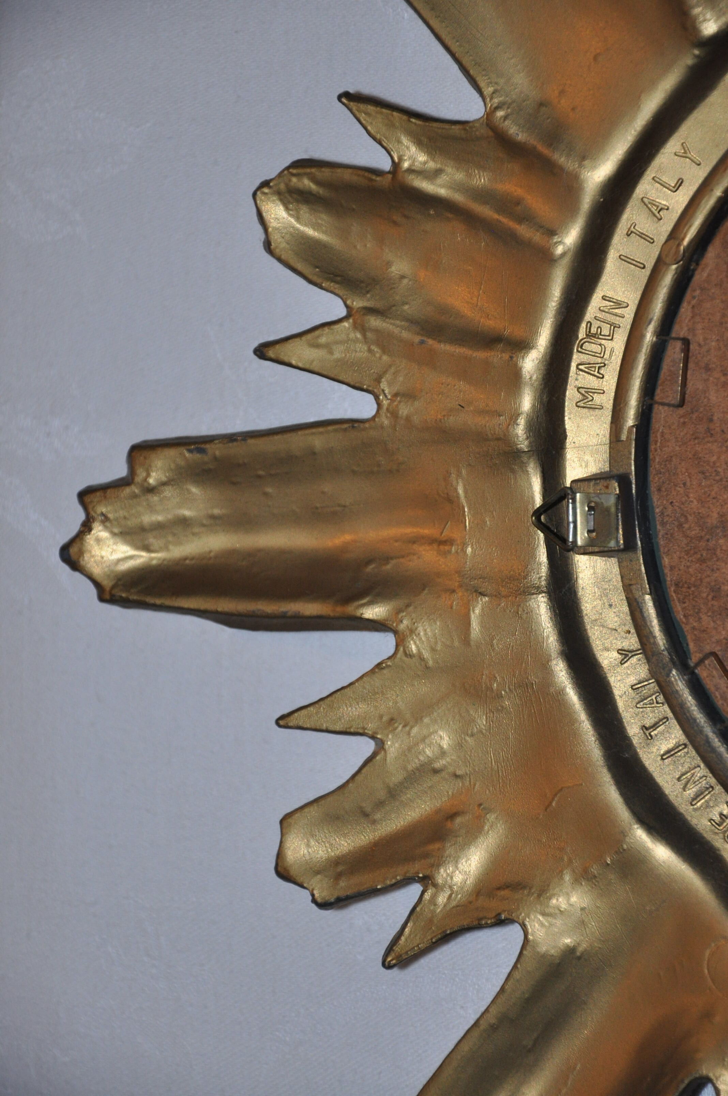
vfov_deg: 13.1
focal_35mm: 158
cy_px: 548
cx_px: 364
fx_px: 4790
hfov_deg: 8.7
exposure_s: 1/60
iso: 800
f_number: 5.6
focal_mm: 105
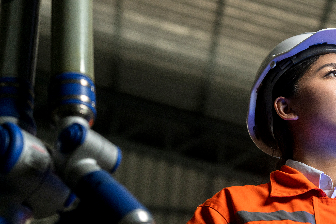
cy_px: 160
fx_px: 1055
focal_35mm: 113
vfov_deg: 12.1
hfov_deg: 18.0
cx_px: 264
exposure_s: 1/250
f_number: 2.8
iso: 500
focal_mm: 57
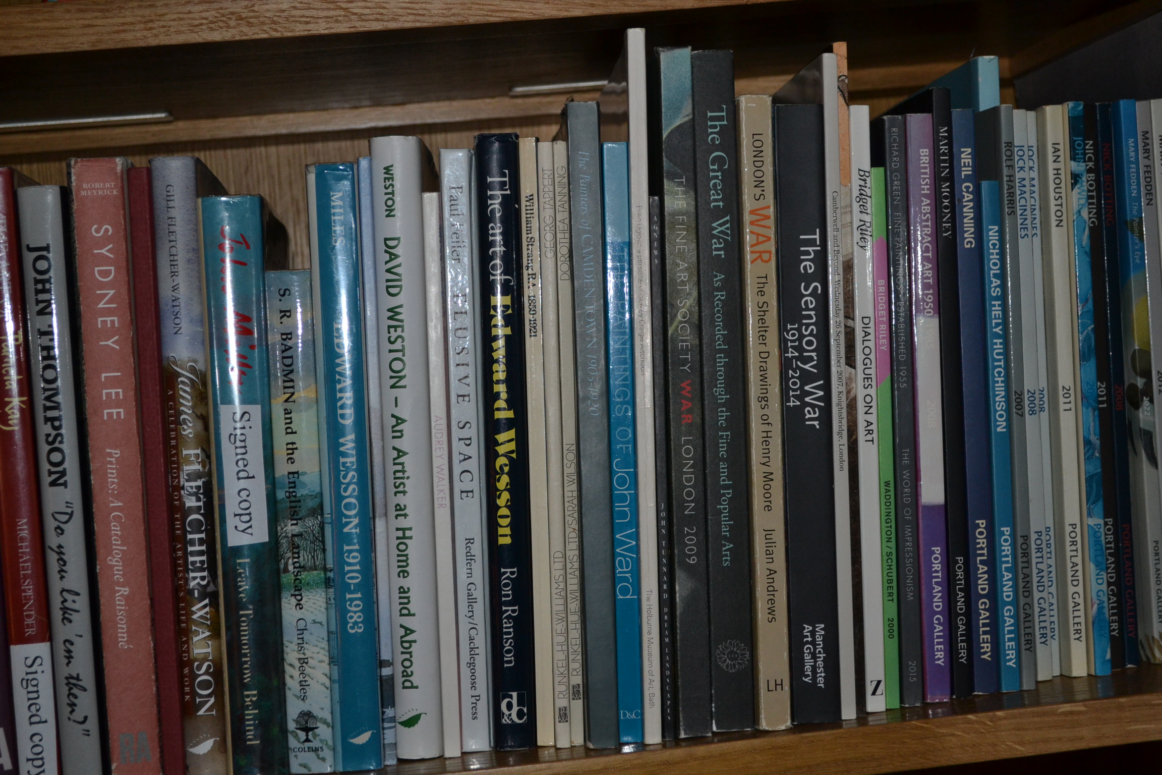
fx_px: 1937
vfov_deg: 22.6
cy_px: 388
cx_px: 581
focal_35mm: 60
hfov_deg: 33.4
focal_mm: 40
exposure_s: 1/60
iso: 900
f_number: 5.3
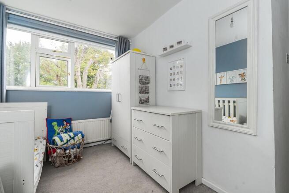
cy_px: 96
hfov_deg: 96.7
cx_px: 144
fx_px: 128
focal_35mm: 16
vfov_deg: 73.8
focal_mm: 16
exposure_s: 1/30
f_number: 9
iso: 320
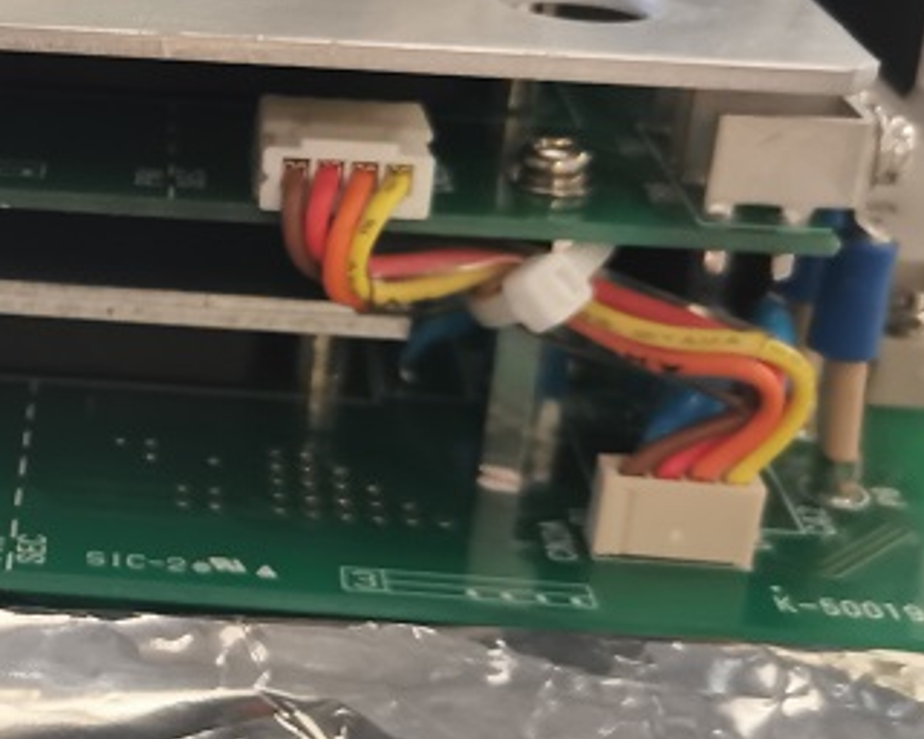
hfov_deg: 23.9
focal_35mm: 75
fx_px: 2051
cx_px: -78
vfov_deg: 20.3
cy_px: 237
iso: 400
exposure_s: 1/33.3
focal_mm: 5.58
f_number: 1.8
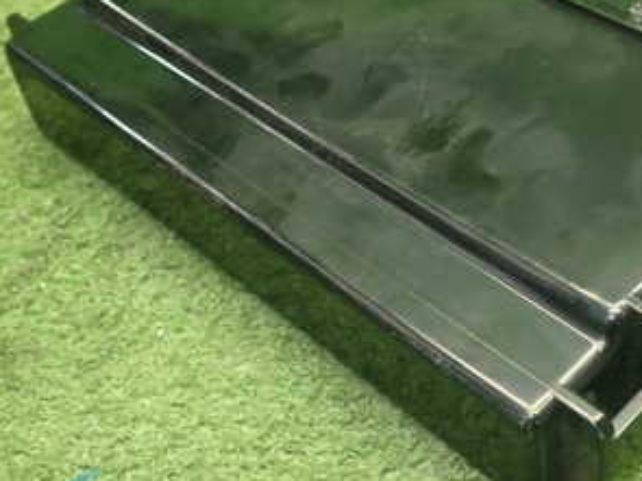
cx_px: 405
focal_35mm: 61
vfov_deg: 24.0
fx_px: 1131
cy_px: 189
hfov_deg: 31.5
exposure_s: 1/30
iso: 320
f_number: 2.3
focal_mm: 5.4
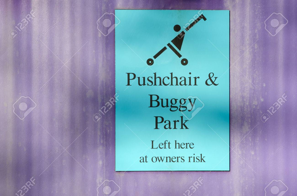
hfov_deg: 19.5
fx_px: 864
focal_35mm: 105
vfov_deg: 13.0
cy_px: 98
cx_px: 148
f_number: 8
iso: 100
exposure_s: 1/200
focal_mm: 70
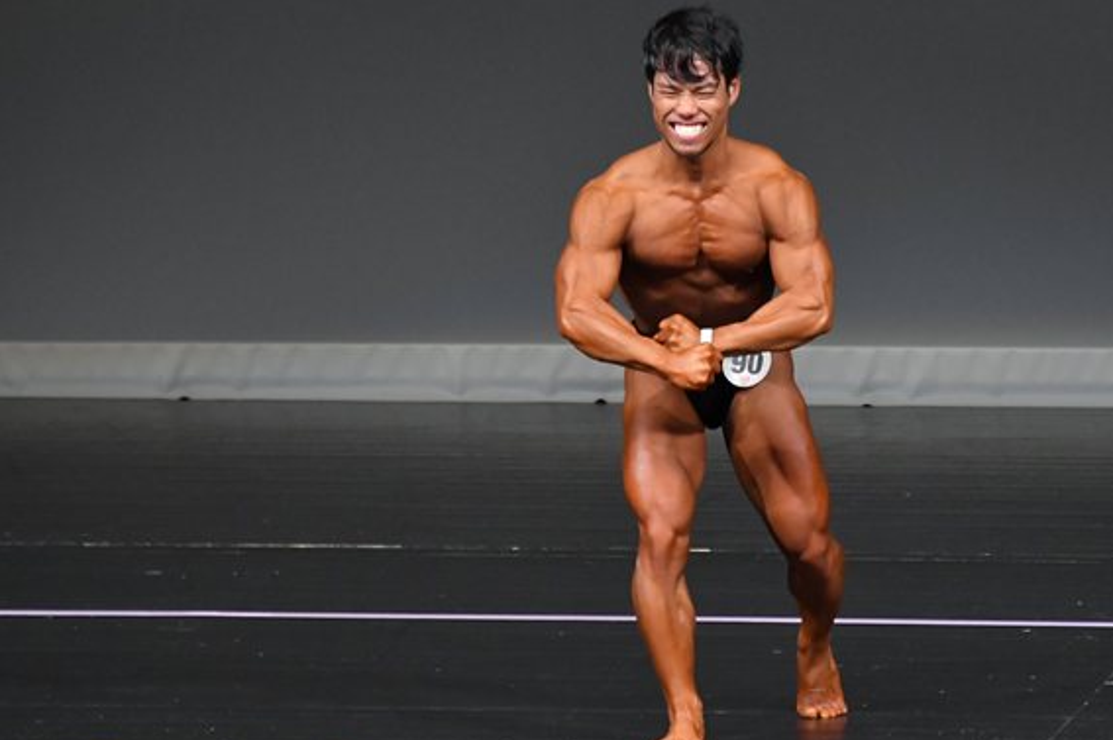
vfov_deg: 2.7
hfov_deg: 4.0
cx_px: 725
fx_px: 15846
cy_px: 379
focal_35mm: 513
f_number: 5.6
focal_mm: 250
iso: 4000
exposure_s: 1/400
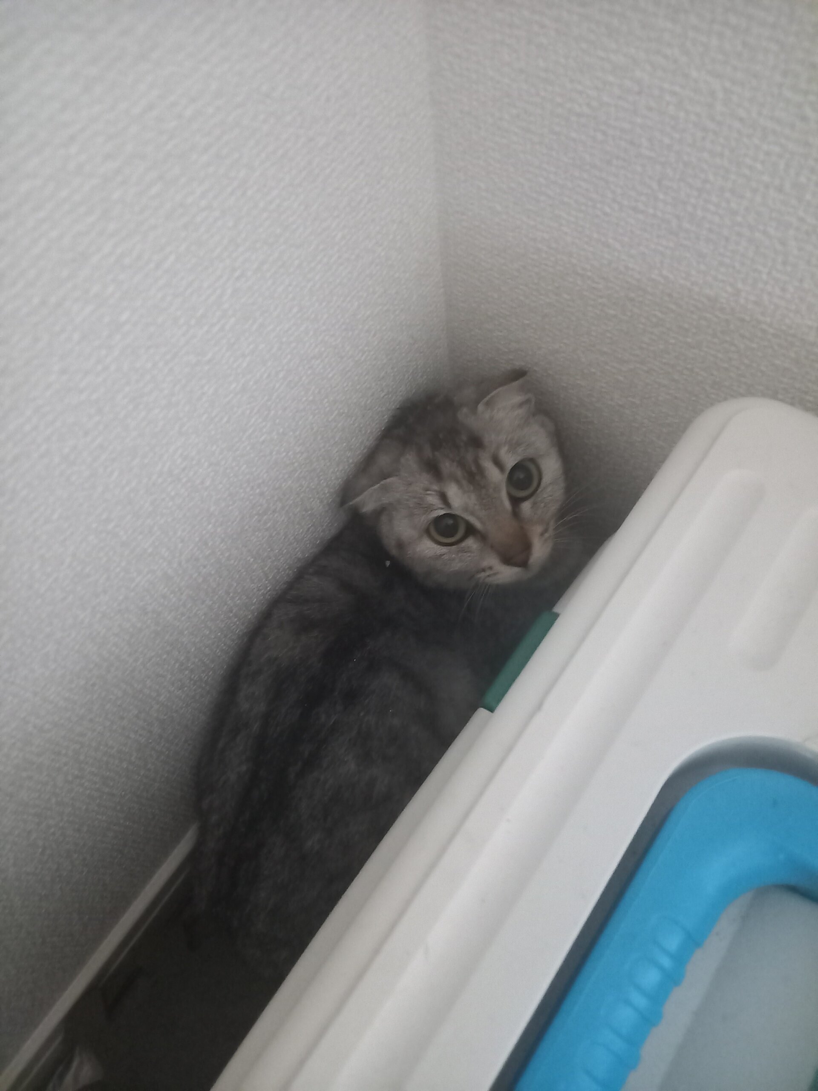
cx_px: 409
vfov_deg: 69.4
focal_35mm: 25
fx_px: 788
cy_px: 546
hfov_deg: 54.9
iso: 2500
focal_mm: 4.65
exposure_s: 1/17
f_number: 1.8
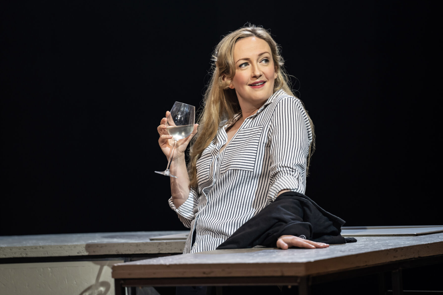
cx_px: 208
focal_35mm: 208
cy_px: 137
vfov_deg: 6.6
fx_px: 2559
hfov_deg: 9.9
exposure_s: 1/250
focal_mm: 191
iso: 800
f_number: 2.8
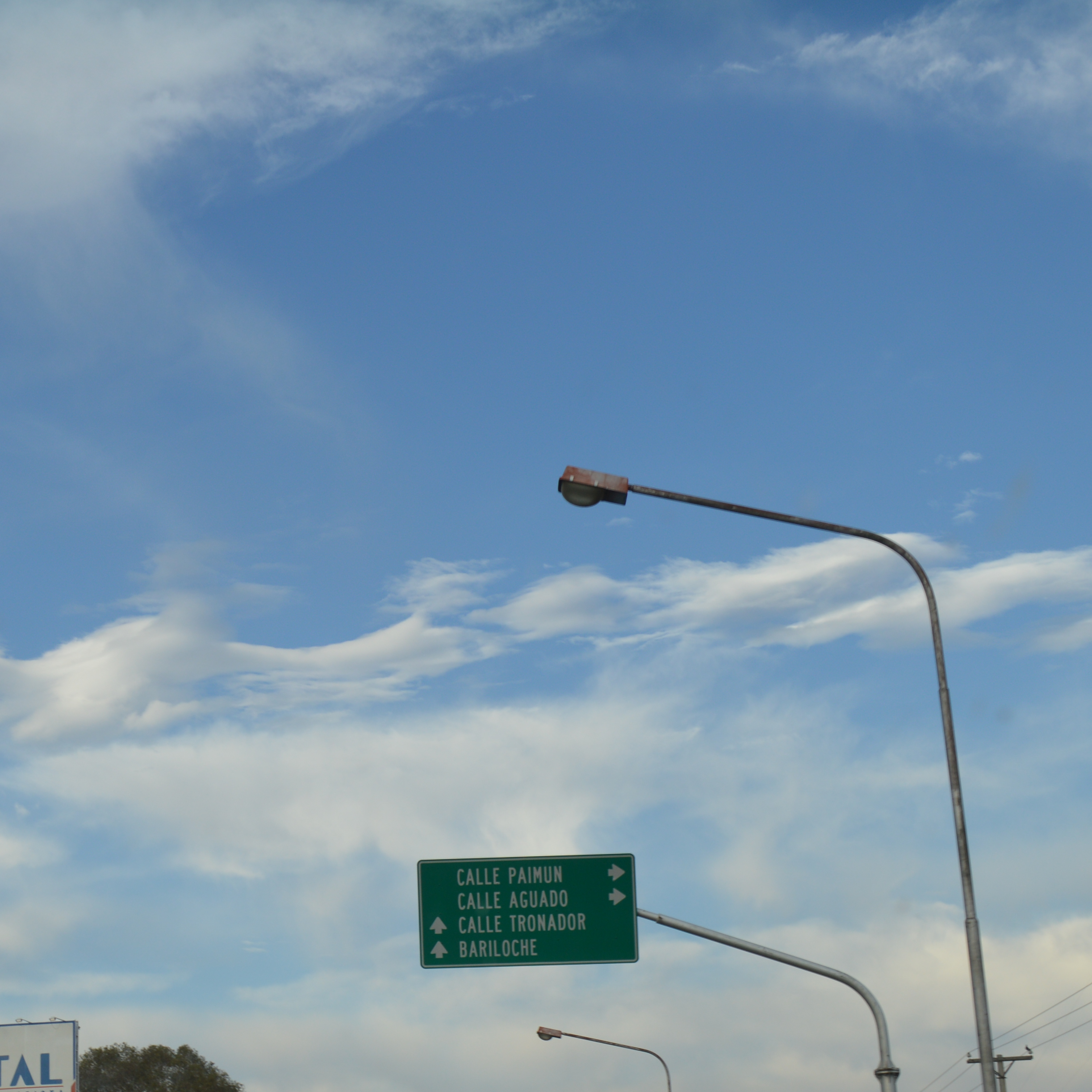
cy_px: 699
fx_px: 2177
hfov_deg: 27.6
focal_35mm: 61
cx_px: 229
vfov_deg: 28.0
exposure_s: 1/200
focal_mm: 24
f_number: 7.1
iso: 100
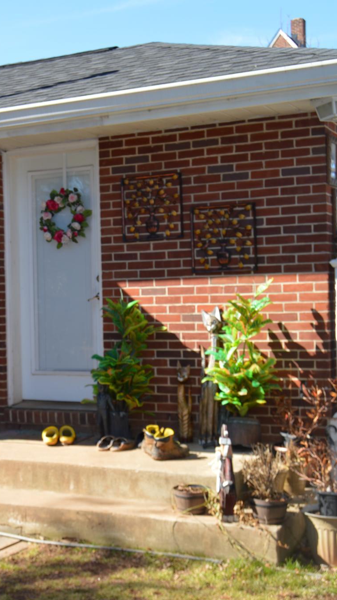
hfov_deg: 20.7
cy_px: 301
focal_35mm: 57
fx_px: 906
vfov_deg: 36.6
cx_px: 43
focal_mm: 24
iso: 100
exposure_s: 1/200
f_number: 5.6
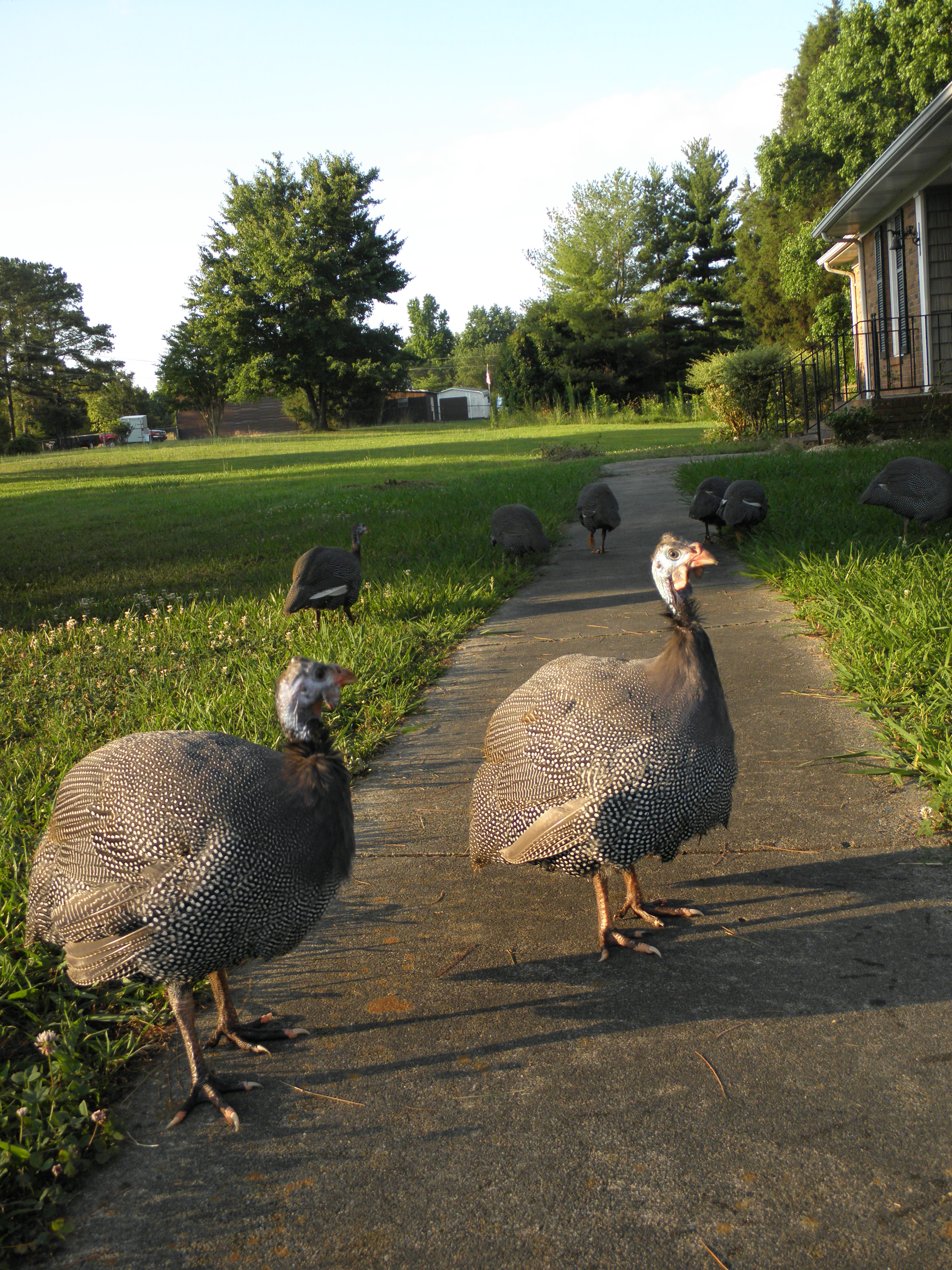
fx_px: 1210
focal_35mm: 33
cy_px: 635
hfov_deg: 42.9
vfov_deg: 55.4
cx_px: 476
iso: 100
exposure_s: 1/160
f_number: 3.6
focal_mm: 5.9
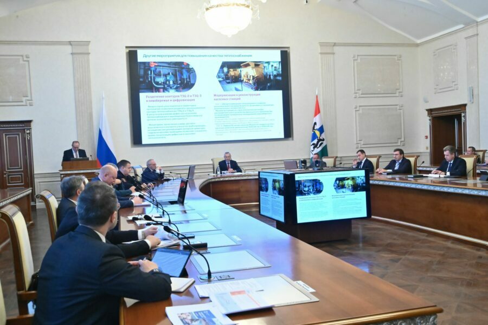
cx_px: 244
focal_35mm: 35
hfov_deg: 54.4
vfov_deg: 37.9
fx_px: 474
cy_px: 162
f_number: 13
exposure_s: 1/125
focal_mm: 35
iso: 8000
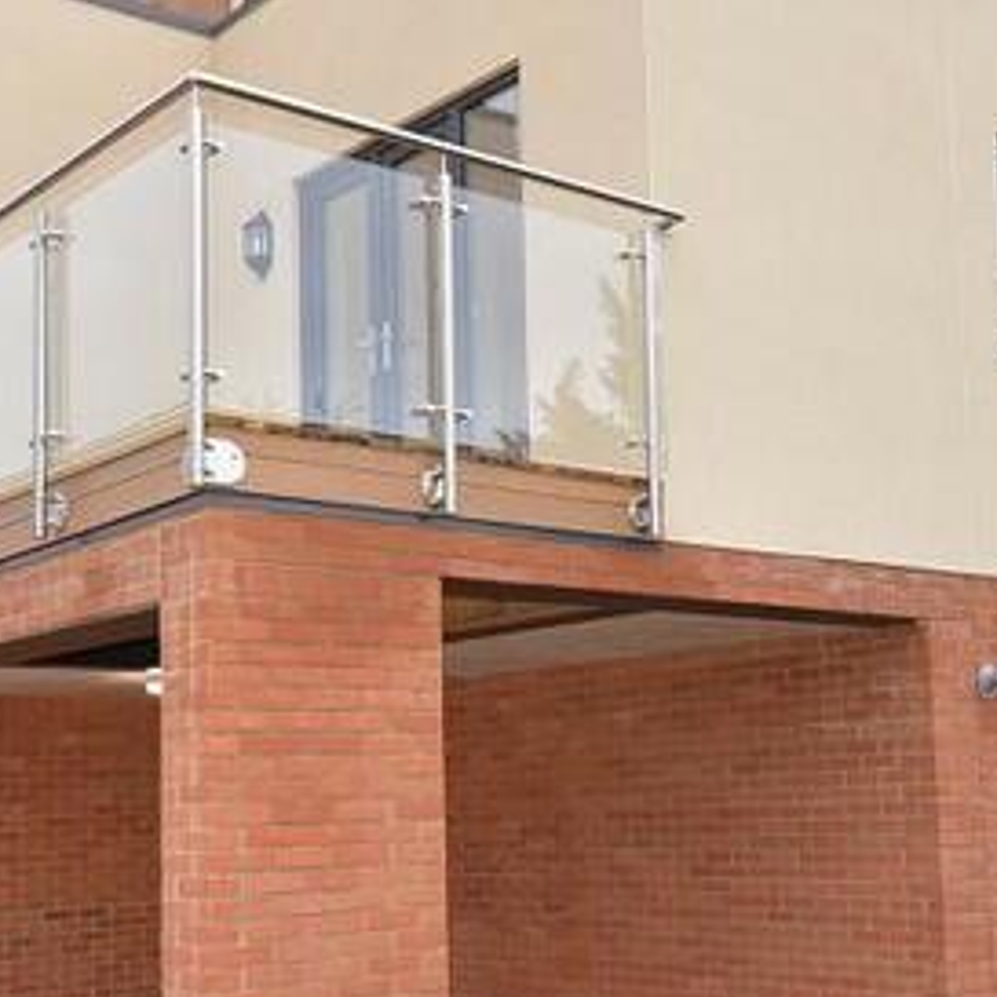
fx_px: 1662
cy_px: 603
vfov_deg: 33.3
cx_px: 672
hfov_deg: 33.1
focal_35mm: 51
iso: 400
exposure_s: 1/80
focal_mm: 16
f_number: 4
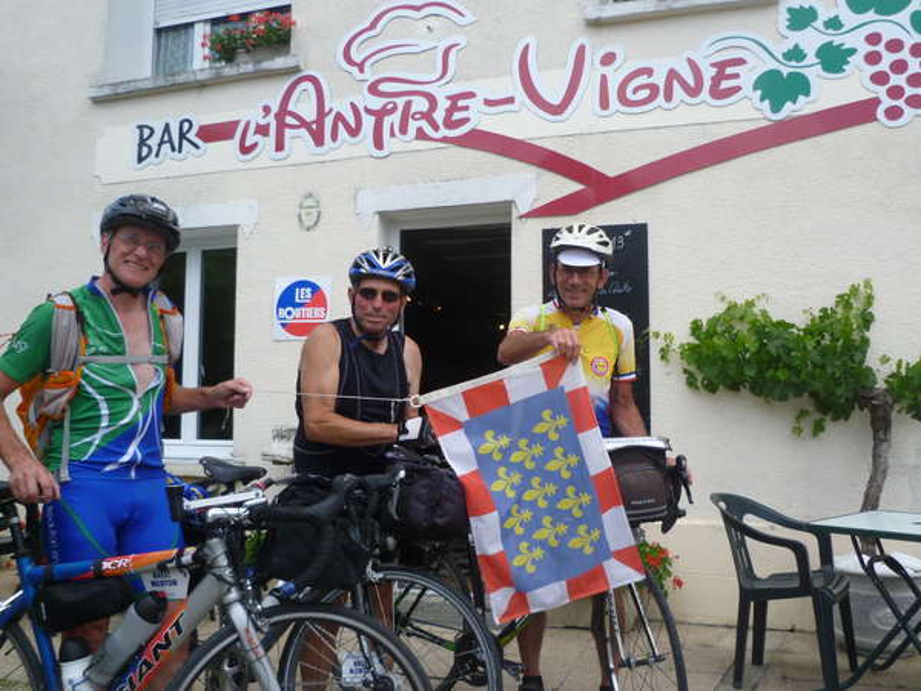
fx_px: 851
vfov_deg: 44.2
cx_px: 460
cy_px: 346
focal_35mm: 32
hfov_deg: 56.8
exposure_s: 1/640
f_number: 3
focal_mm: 5.7
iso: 80
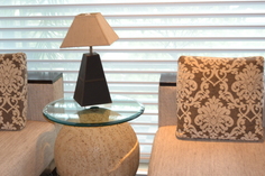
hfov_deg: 28.8
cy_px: 124
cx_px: 100
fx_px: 515
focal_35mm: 70
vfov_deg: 19.3
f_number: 3.8
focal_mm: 22
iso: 360
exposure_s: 1/30
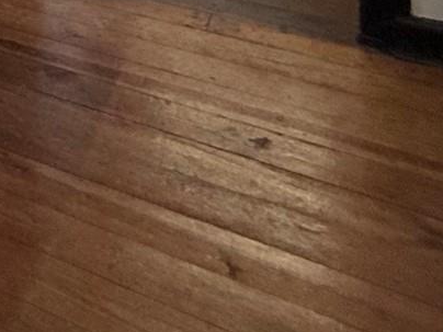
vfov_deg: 15.3
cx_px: -390
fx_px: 909
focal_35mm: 71
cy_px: -389
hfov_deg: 19.3
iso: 320
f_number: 2.2
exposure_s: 1/114
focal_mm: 2.22
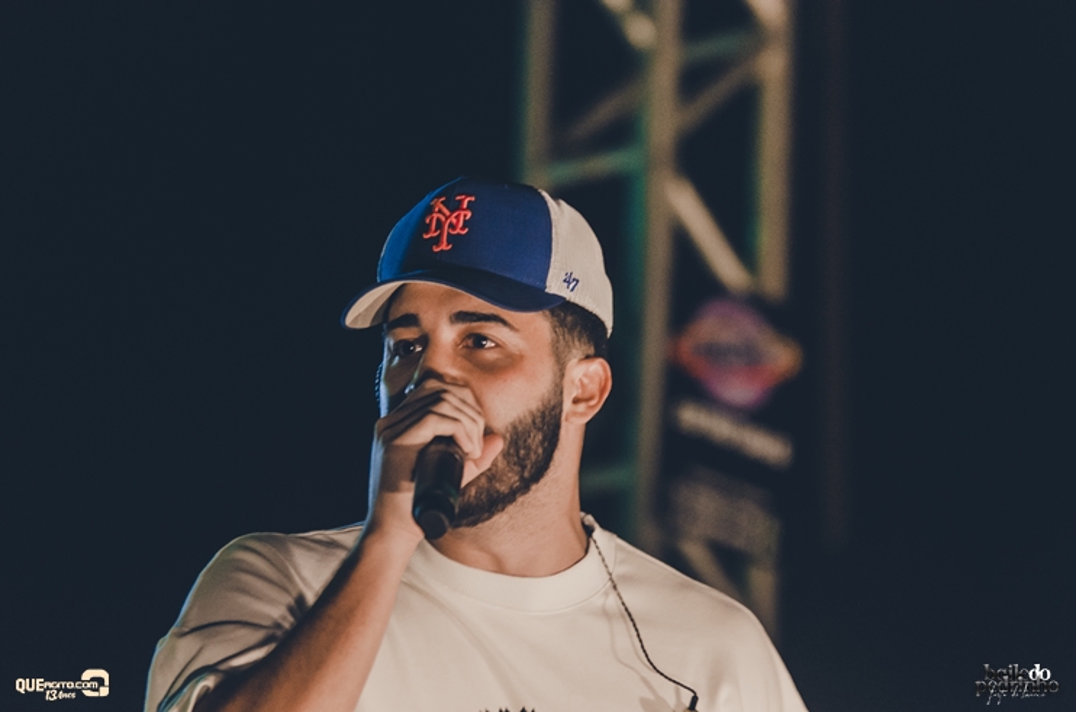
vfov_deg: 5.2
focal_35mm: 262
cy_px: 356
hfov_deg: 7.9
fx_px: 7827
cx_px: 538
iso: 2500
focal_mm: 175
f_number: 3.2
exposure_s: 1/400
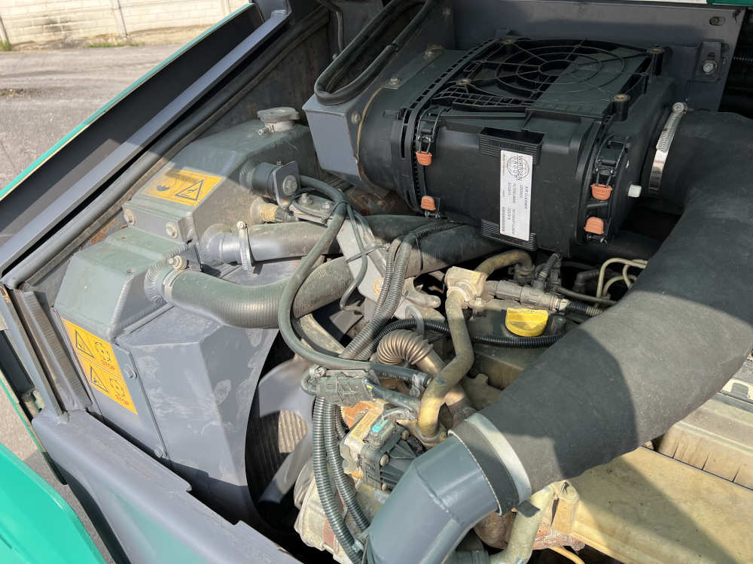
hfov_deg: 67.3
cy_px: 282
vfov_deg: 53.1
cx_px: 376
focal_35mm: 26
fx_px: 566
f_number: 1.5
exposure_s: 1/924
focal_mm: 5.7
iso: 50
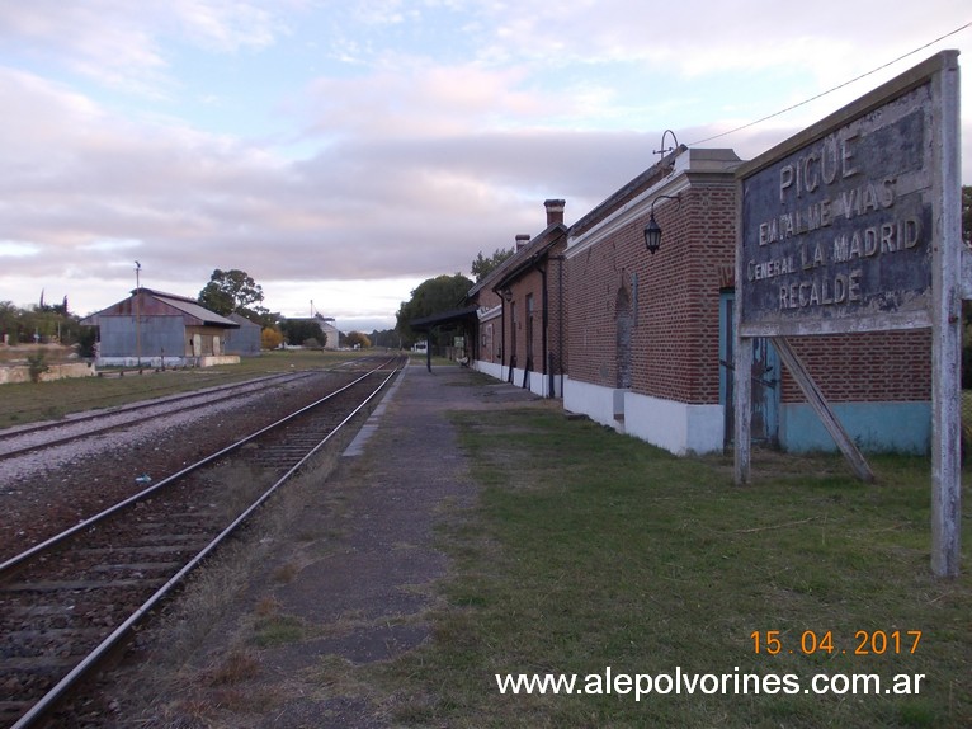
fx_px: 786
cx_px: 486
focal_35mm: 28
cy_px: 364
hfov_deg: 63.5
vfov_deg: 49.7
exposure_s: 1/200
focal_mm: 4
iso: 80
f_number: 2.7
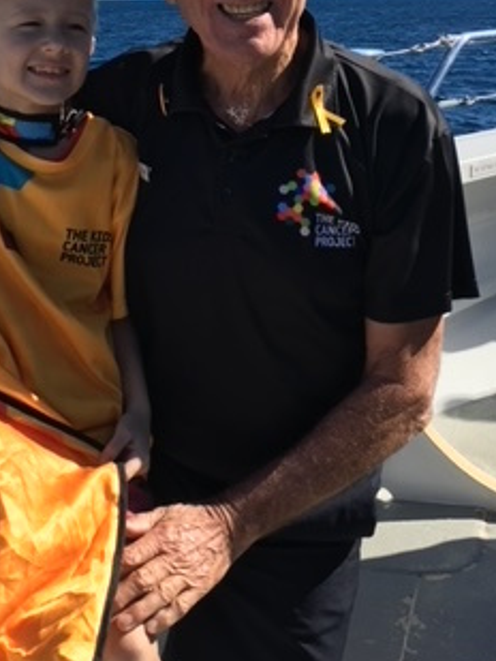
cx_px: 148
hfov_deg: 24.3
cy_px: 190
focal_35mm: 60
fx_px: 1146
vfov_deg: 31.8
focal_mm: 4.15
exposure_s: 1/1304
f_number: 2.2
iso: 25
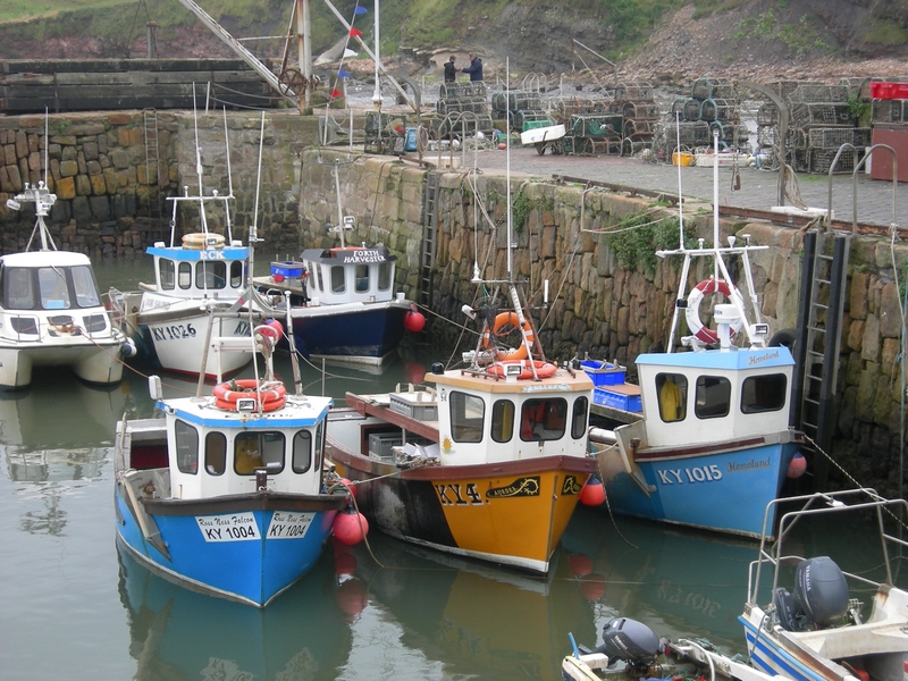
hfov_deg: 26.3
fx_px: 1941
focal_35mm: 74
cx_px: 454
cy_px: 340
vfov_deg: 19.9
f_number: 3.8
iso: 64
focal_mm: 15.5
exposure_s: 1/90.2
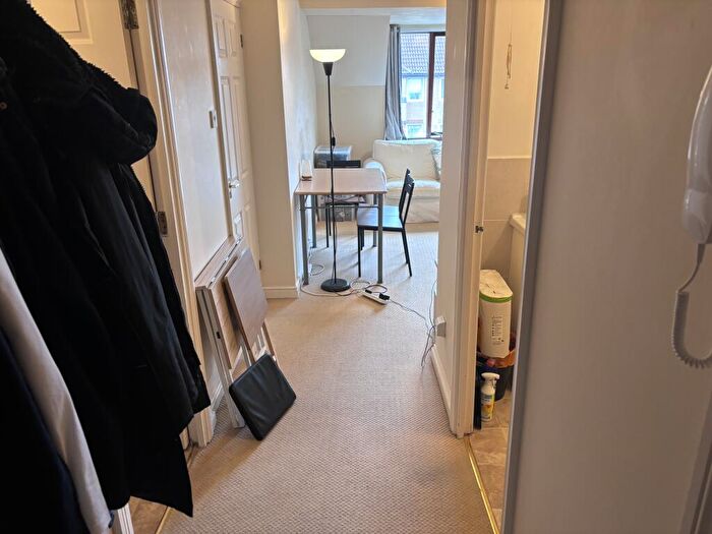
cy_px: 267
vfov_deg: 53.1
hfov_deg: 67.3
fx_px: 535
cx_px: 356
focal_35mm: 26
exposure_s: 1/50
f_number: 1.6
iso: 200
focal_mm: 5.96
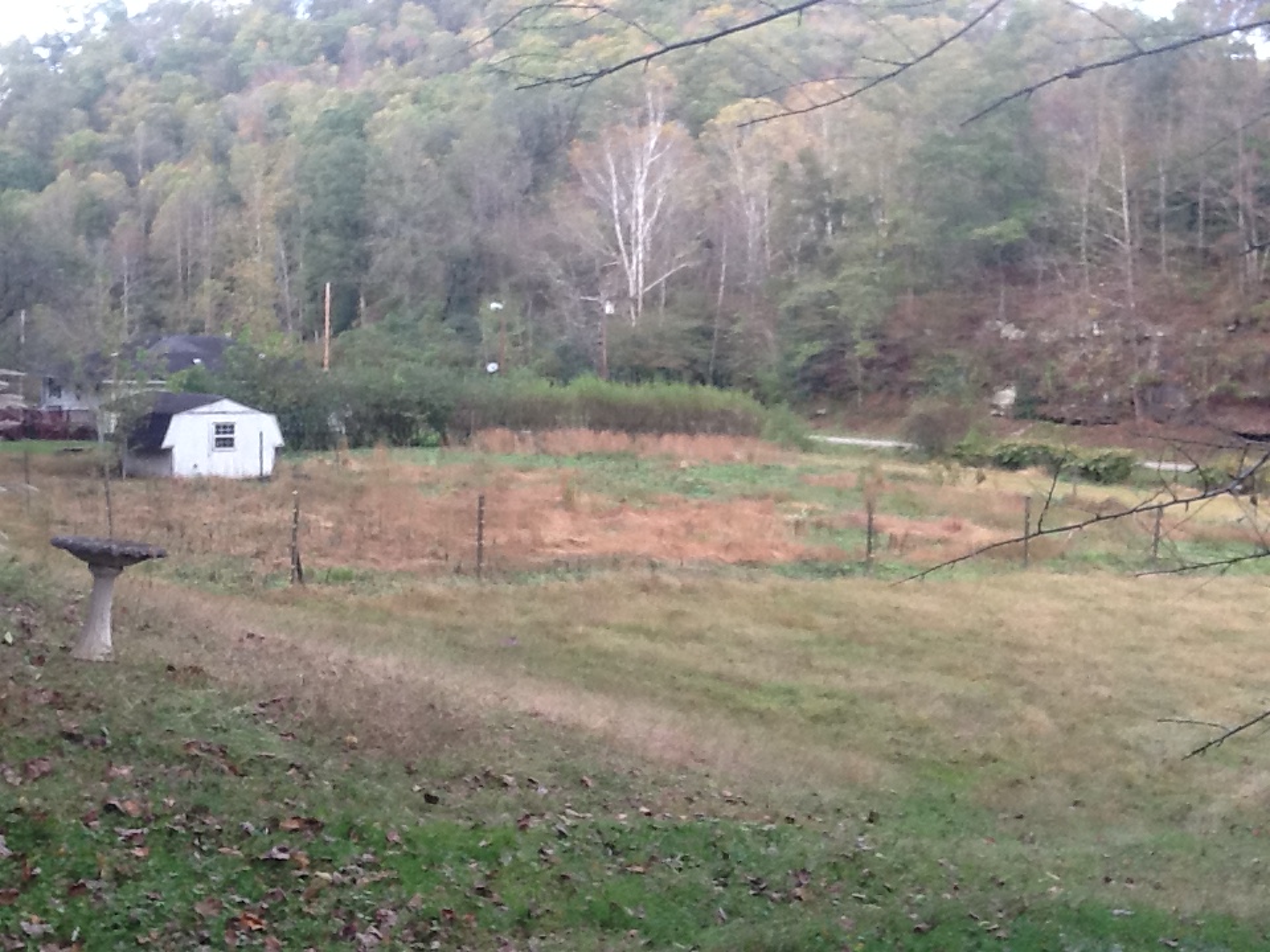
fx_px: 1614
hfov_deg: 42.9
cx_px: 635
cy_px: 476
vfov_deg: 32.9
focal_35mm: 44
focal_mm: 2.03
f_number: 2.4
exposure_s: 1/30
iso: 40
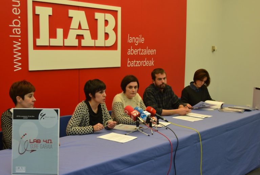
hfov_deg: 49.4
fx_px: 282
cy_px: 88
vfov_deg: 34.4
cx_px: 130
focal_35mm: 39
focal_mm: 26
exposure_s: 1/80
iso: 400
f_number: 4.2
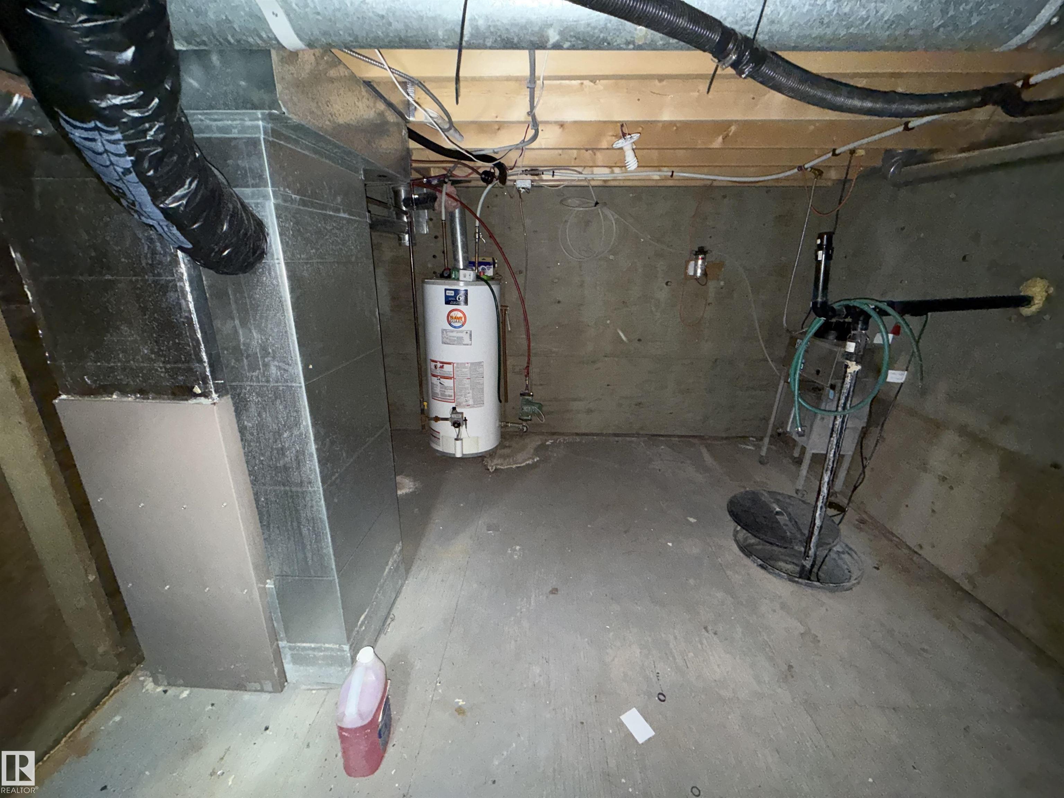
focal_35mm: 14
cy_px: 399
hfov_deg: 102.1
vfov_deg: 85.7
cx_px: 532
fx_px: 430
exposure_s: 1/16
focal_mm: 2.22
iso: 640
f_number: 2.2
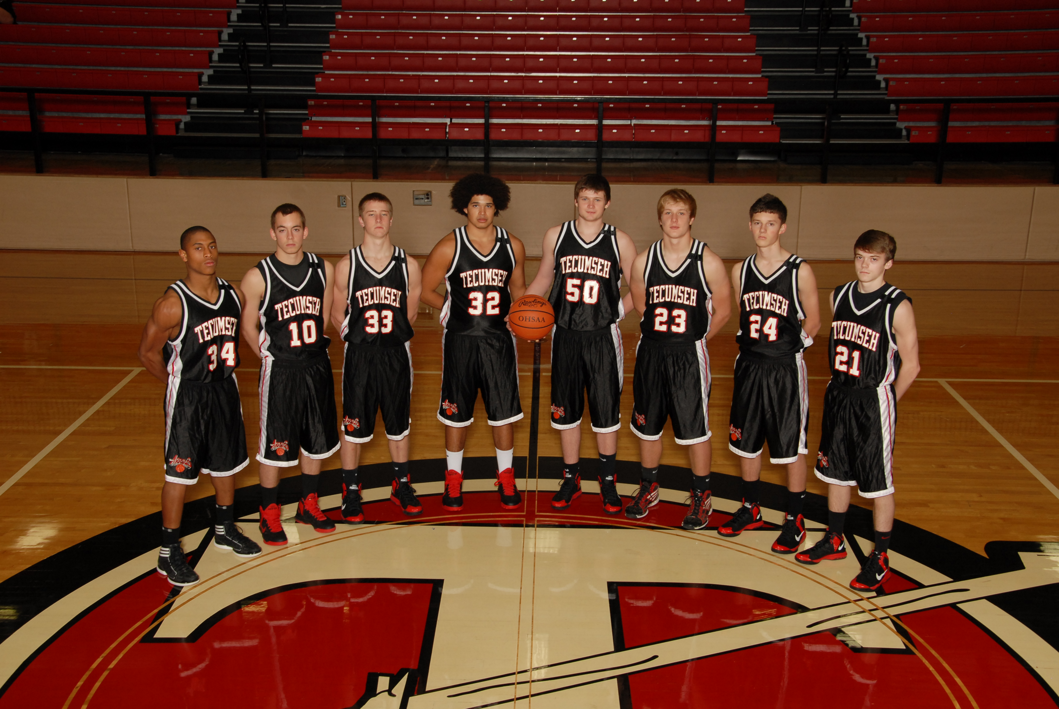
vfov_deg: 32.0
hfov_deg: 46.3
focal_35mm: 42
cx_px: 530
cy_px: 354
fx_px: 1237
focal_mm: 28
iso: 400
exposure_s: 1/125
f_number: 9
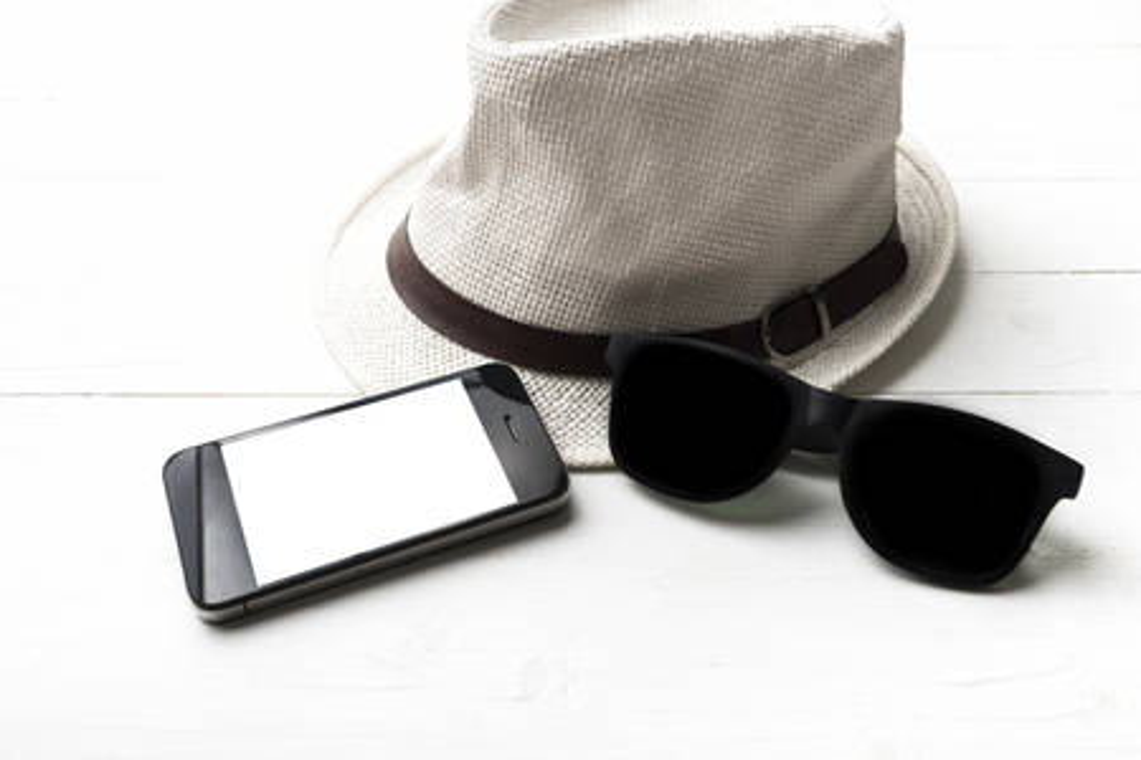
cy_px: 380
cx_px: 570
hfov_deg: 54.4
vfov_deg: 37.9
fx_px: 1109
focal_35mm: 35
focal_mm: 35
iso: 100
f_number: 8
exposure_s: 1/160
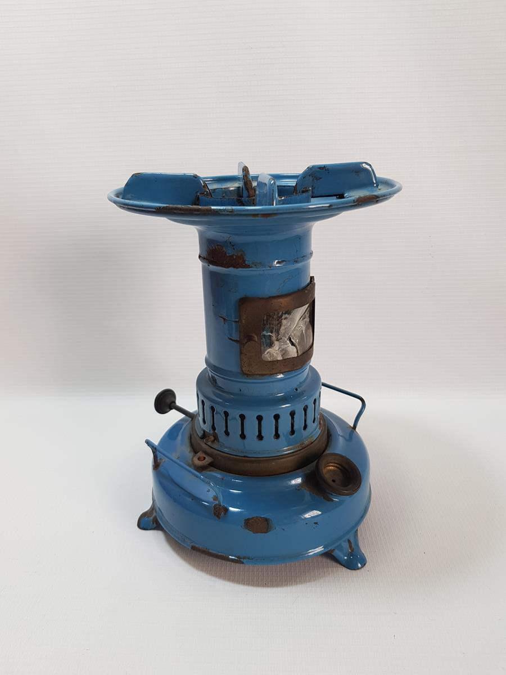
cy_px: 338
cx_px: 253
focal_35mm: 26
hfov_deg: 53.1
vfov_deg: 67.3
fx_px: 507
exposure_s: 1/100
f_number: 1.7
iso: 50
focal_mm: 4.3
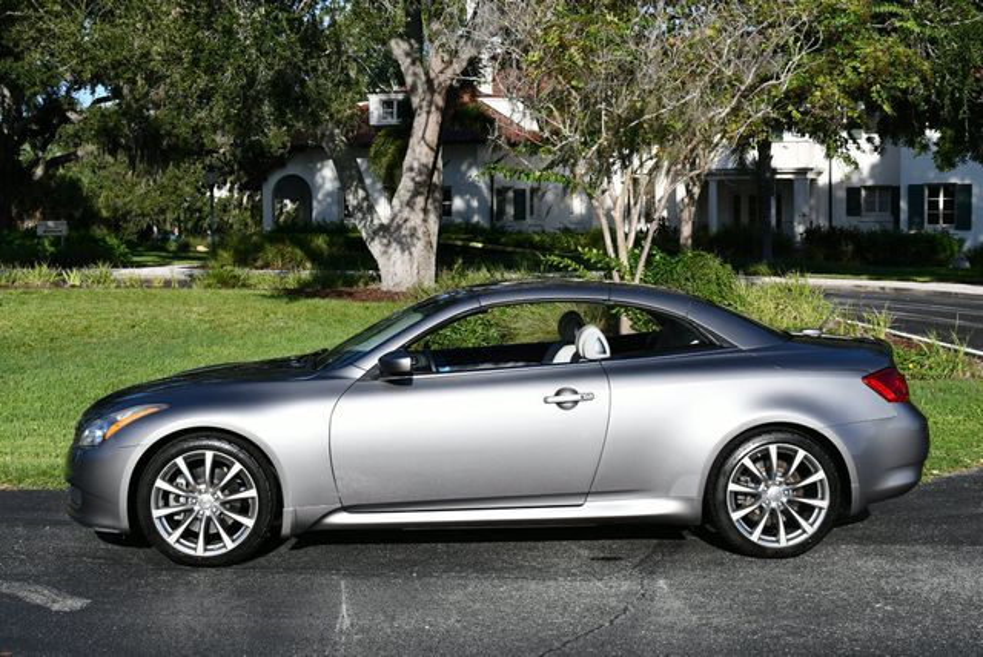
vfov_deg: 24.2
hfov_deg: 35.6
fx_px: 1530
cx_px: 492
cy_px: 328
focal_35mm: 56
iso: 100
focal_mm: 28
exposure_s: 1/320
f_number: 9
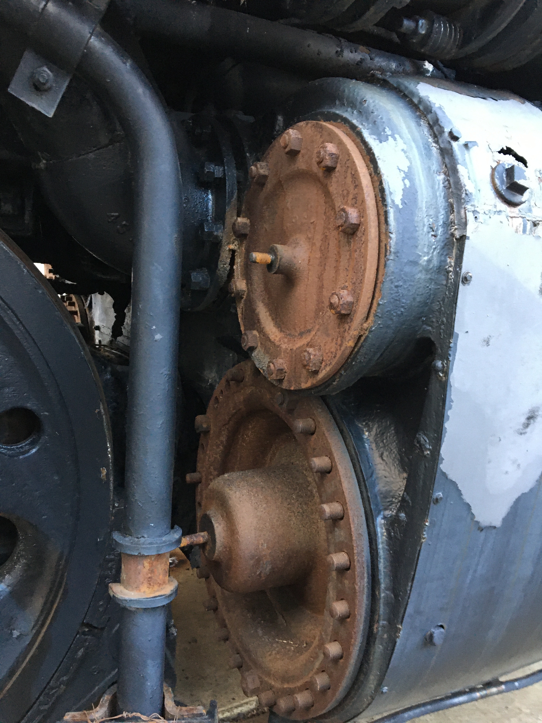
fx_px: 605
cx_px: 271
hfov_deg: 48.2
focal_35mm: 29
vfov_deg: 61.7
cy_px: 362
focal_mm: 4.15
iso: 160
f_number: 2.2
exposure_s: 1/30
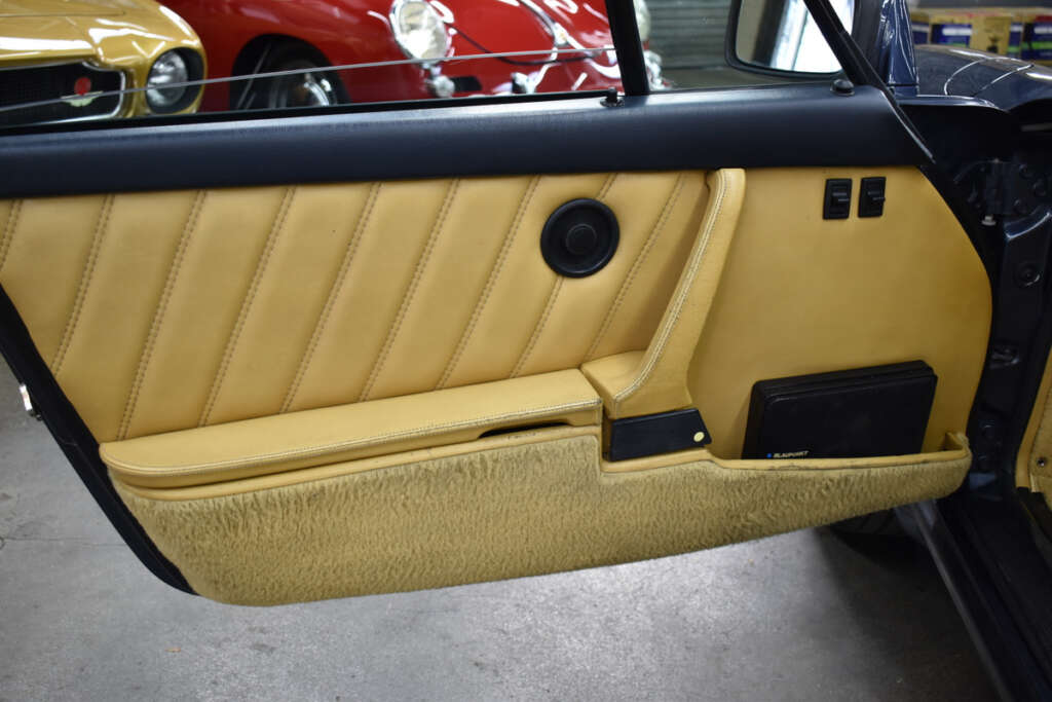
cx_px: 526
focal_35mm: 40
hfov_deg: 47.9
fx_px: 1184
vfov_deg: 33.0
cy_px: 351
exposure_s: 1/40
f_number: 4
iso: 560
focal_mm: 27
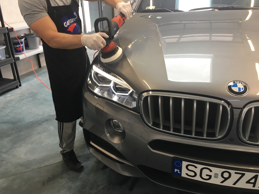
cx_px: 130
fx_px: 217
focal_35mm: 29
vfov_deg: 48.2
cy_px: 97
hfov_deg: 61.7
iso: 32
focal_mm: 4.15
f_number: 2.2
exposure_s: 1/33
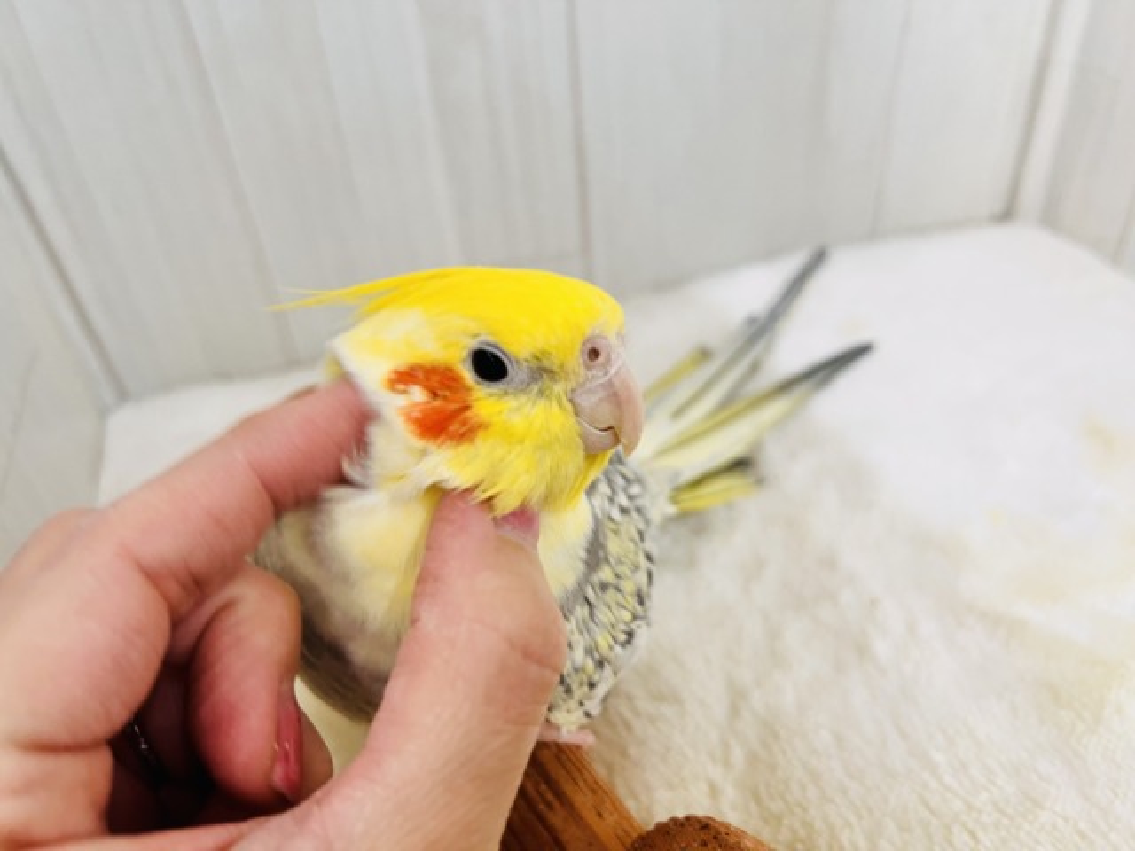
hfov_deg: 67.3
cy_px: 426
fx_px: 852
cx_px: 568
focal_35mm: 26
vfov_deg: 53.1
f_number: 1.5
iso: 80
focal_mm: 5.7
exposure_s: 1/50
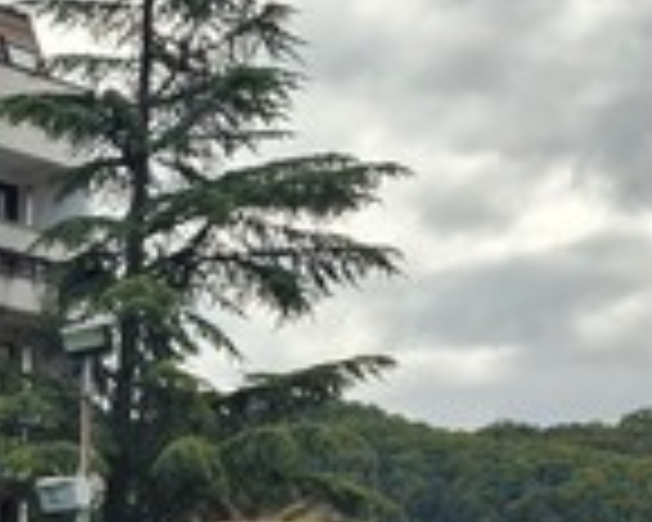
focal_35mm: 124
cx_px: -580
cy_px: 958
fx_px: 2393
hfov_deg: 13.6
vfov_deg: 11.5
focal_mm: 6.3
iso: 10
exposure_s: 1/350
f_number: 1.7
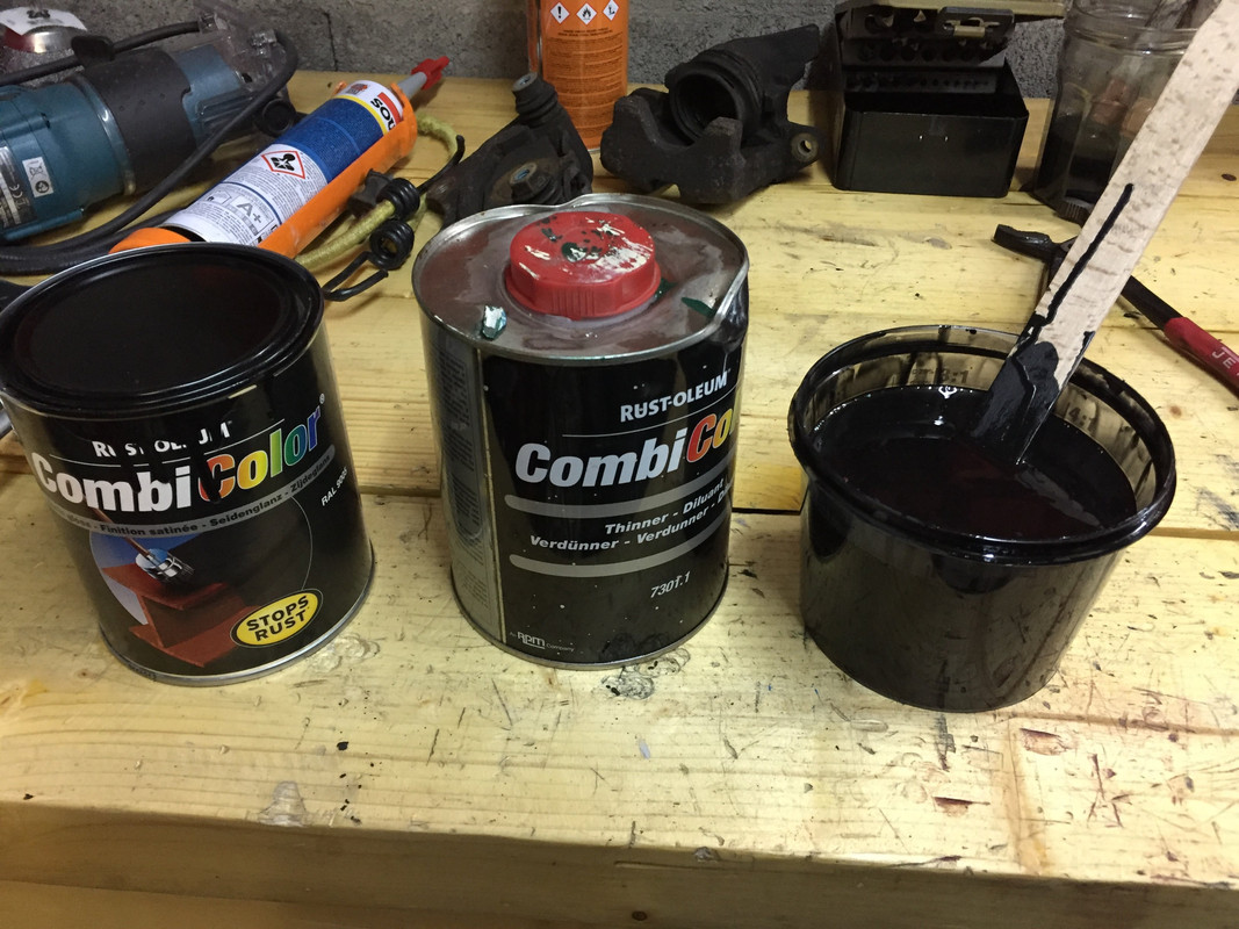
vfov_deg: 48.2
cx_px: 620
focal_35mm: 29
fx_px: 1038
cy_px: 464
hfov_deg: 61.7
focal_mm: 4.15
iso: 250
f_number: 2.2
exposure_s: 1/33
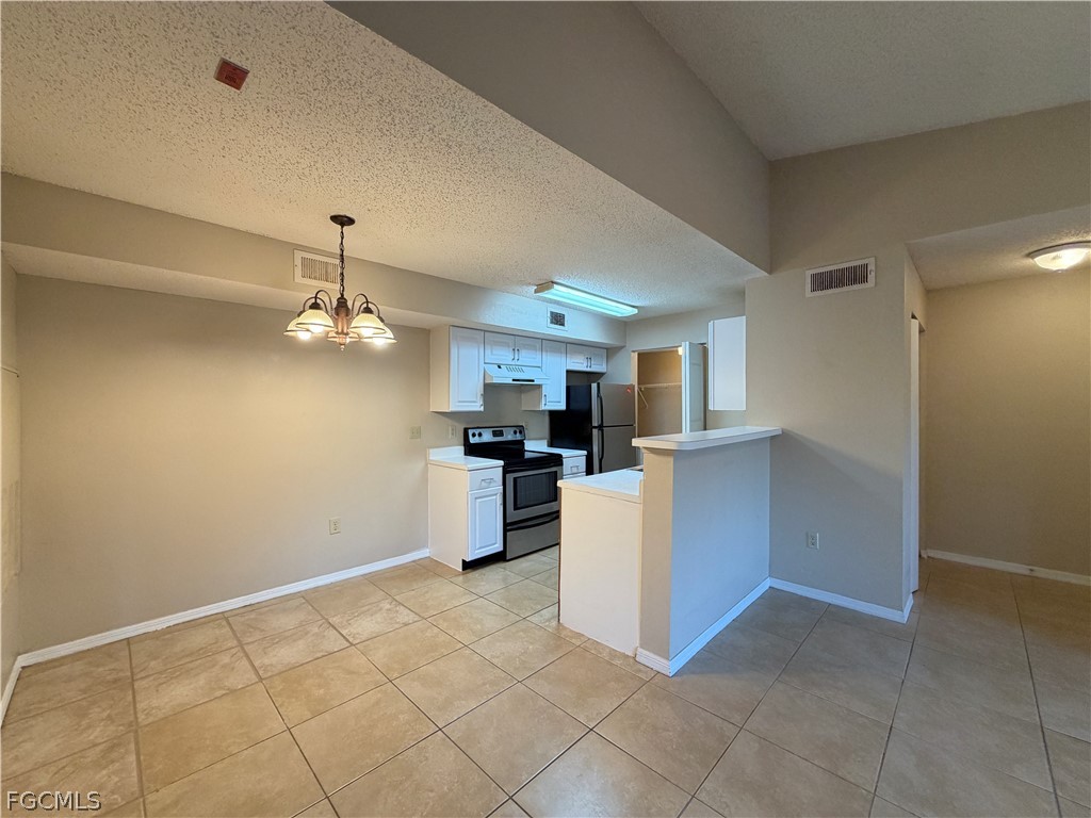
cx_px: 546
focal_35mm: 14
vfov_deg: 85.7
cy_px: 409
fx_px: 441
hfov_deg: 102.1
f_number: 2.2
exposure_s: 1/60
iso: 200
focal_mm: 2.22
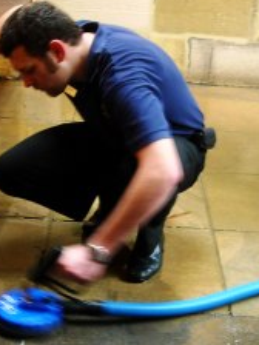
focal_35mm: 76
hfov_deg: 19.4
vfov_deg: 25.5
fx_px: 758
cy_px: 236
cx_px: 113
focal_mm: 7.8
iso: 79
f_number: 2.8
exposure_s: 1/4.6
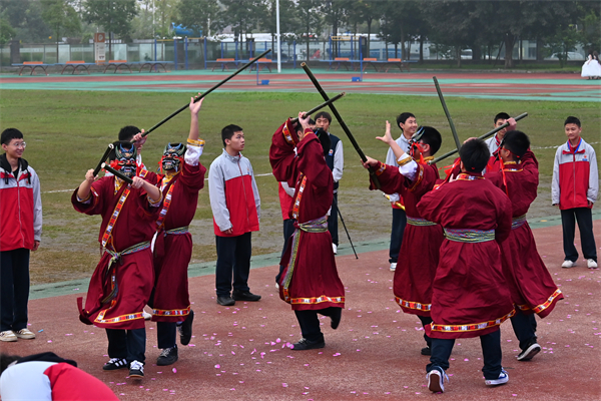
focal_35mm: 102
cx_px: 300
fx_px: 1703
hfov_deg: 20.0
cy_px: 200
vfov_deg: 13.4
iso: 500
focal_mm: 68
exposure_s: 1/320
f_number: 4.8
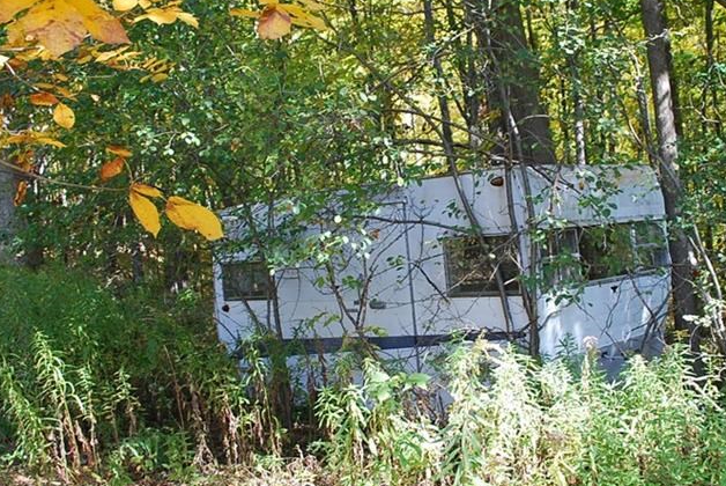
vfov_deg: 30.6
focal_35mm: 44
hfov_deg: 44.3
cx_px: 416
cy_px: 231
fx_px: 888
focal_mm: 18
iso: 200
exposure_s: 1/80
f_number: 5
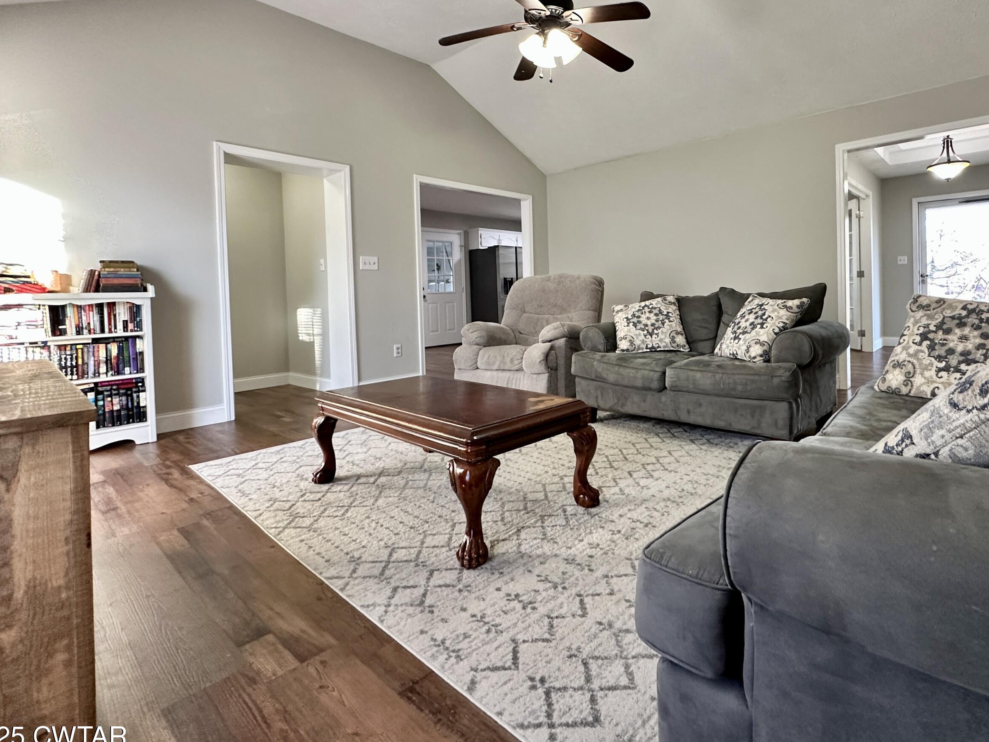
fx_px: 514
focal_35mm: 18
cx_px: 579
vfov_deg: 71.0
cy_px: 303
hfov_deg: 86.9
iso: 250
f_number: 2.2
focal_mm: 2.22
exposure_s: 1/60
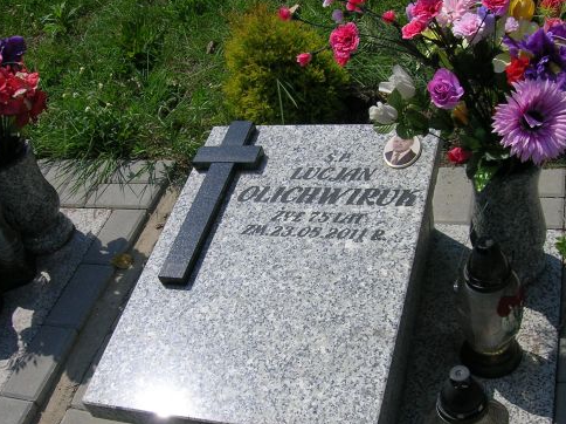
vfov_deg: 32.1
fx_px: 735
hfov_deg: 42.1
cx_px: 285
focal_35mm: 45
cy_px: 241
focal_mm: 5.7
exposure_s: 1/800
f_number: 4.9
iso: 50
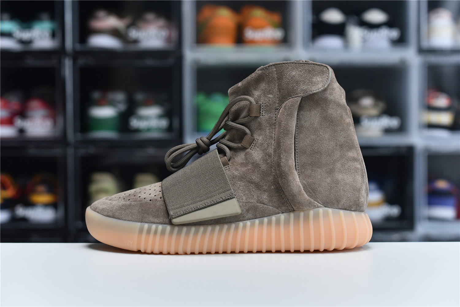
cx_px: 230
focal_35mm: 50
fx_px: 639
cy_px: 154
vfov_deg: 27.0
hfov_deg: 39.6
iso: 500
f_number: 4
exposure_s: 1/125
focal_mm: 50
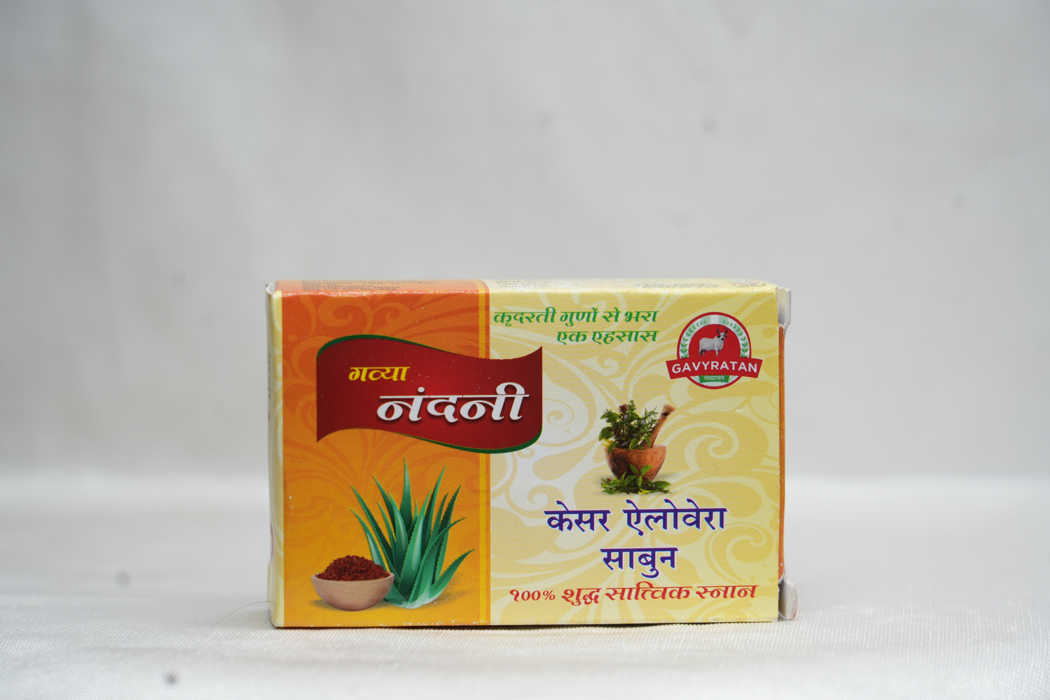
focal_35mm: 105
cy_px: 350
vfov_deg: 13.0
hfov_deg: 19.5
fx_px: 3062
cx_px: 525
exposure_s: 1/60
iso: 250
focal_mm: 105
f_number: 5.6
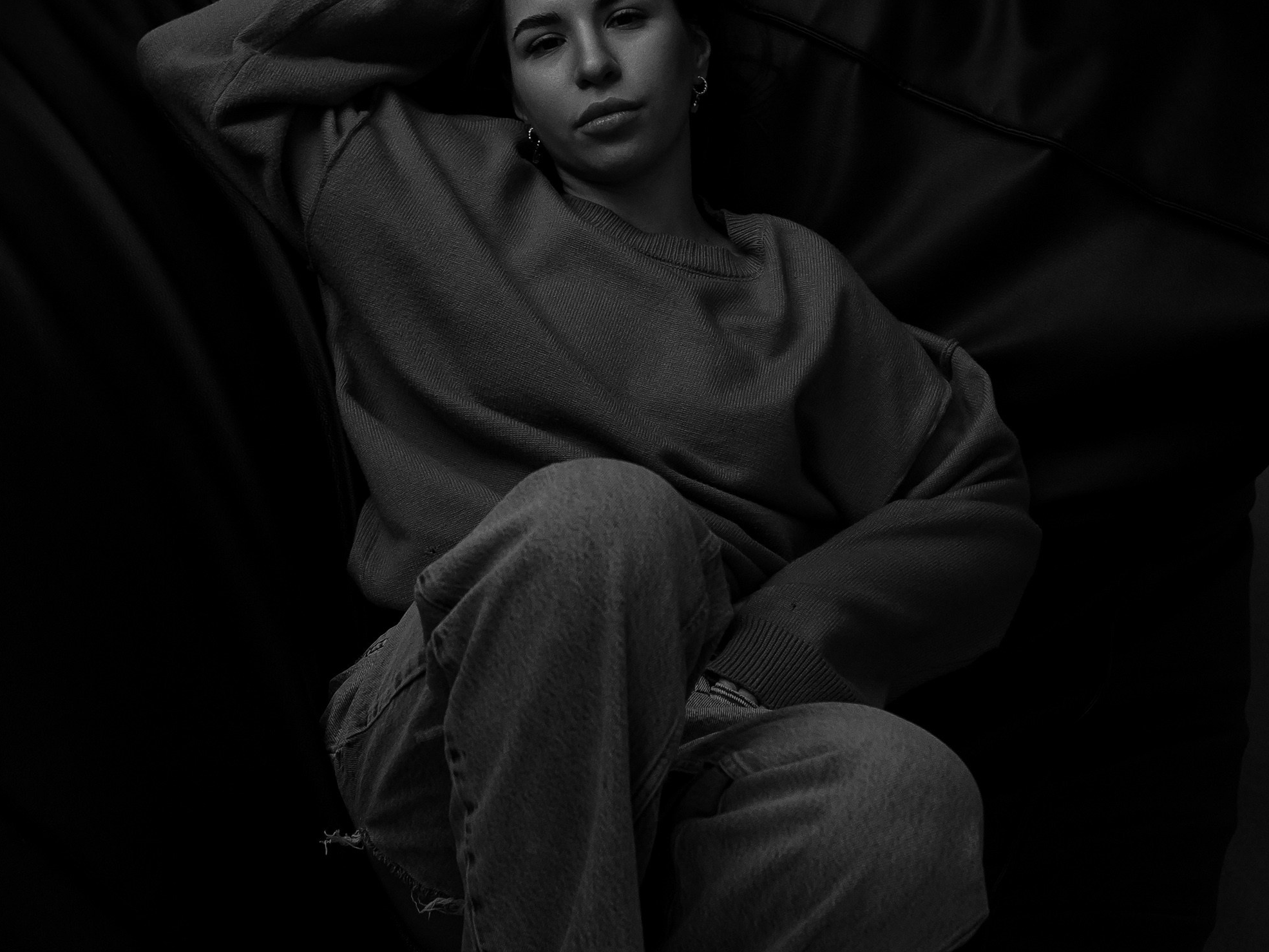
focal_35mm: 66
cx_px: 636
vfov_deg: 22.3
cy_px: 498
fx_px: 2420
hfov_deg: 29.4
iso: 2500
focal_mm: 30
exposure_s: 1/400
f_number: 3.5
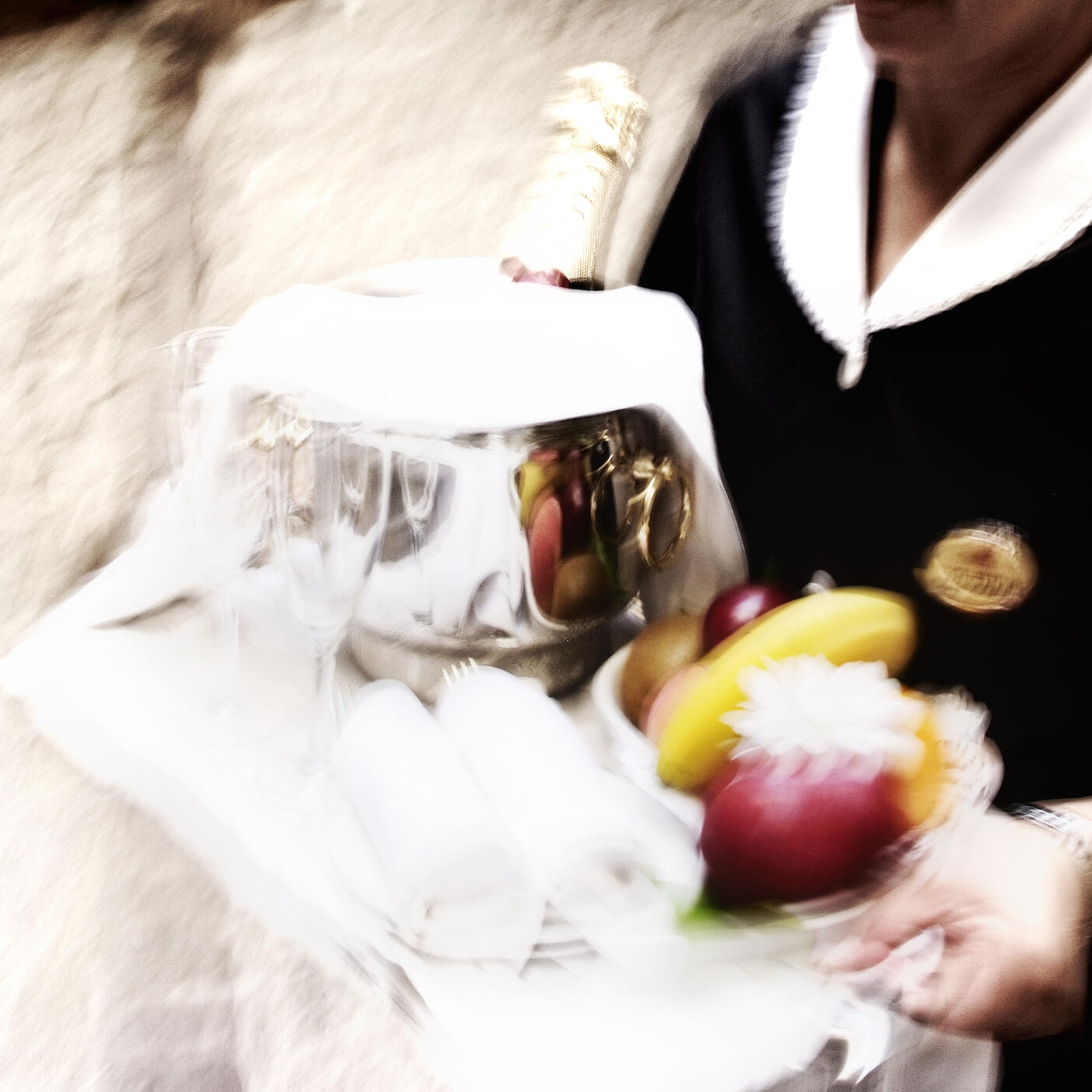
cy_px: 544
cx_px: 764
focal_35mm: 54
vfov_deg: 31.6
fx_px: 1927
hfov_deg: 31.3
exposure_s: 1/2.5
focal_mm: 28
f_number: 22
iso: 160
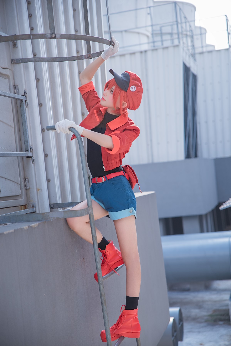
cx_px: 116
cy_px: 173
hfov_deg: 19.5
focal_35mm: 70
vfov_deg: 28.8
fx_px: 673
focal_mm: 70
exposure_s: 1/400
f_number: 2.8
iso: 100
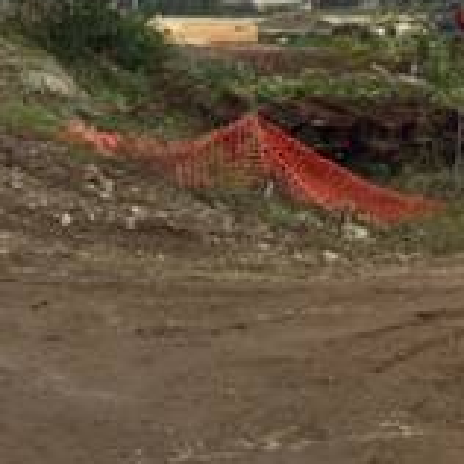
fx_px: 1577
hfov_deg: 15.3
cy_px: -94
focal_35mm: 104
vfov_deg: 16.1
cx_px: 728
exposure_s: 1/1883
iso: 32
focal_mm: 4.15
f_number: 2.2
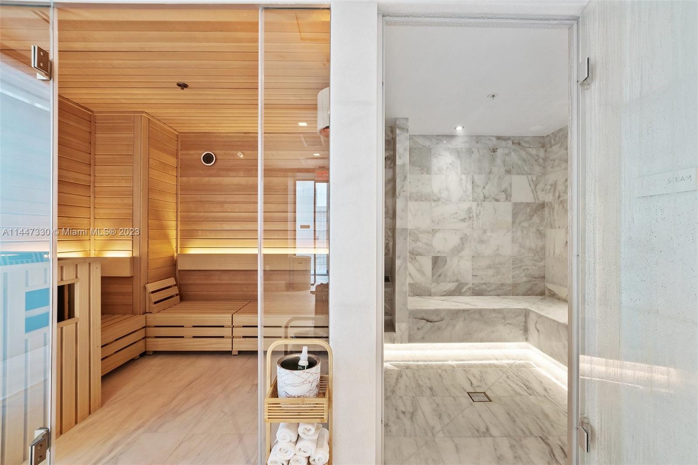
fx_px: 291
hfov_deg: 100.4
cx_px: 349
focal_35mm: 15
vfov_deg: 77.3
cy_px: 232
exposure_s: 1/2
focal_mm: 10
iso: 200
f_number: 8
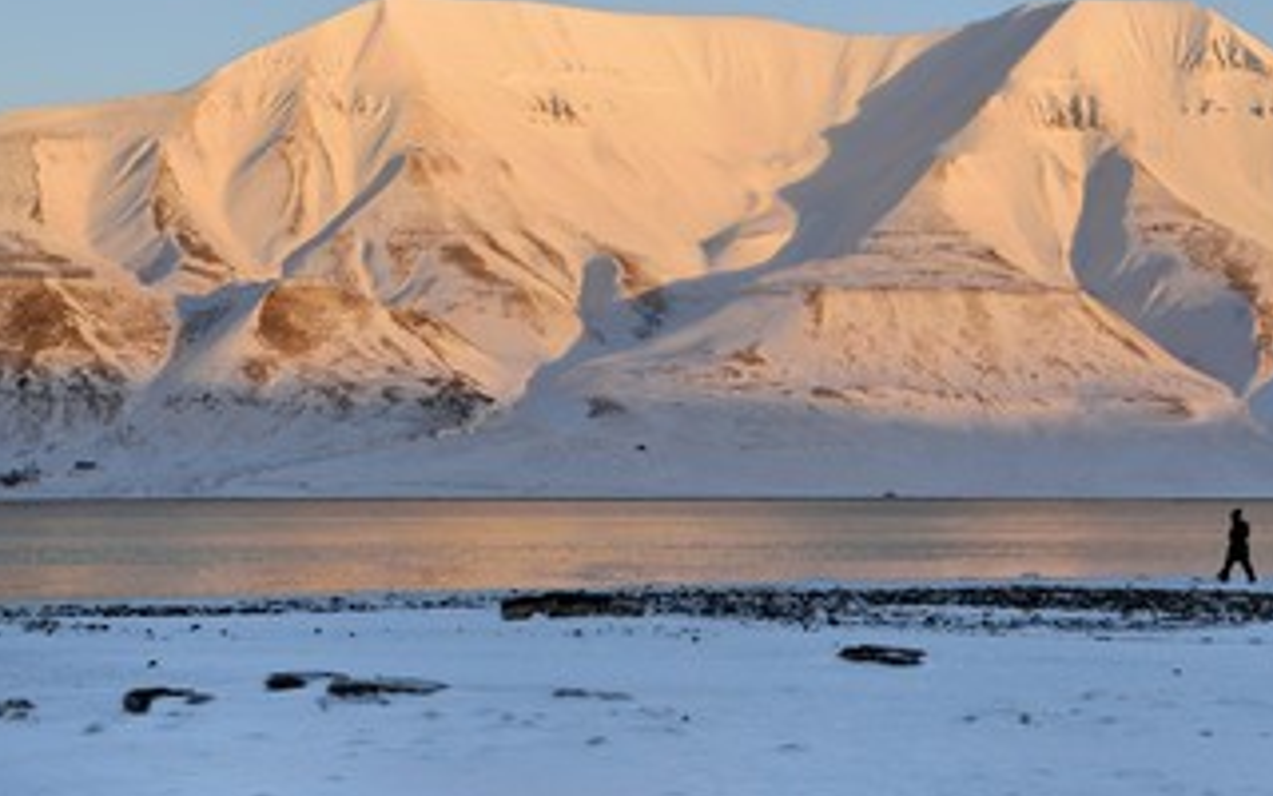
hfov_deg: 24.9
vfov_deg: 15.7
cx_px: 750
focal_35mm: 83
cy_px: 366
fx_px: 2880
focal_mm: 62
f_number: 9
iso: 200
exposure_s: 1/200
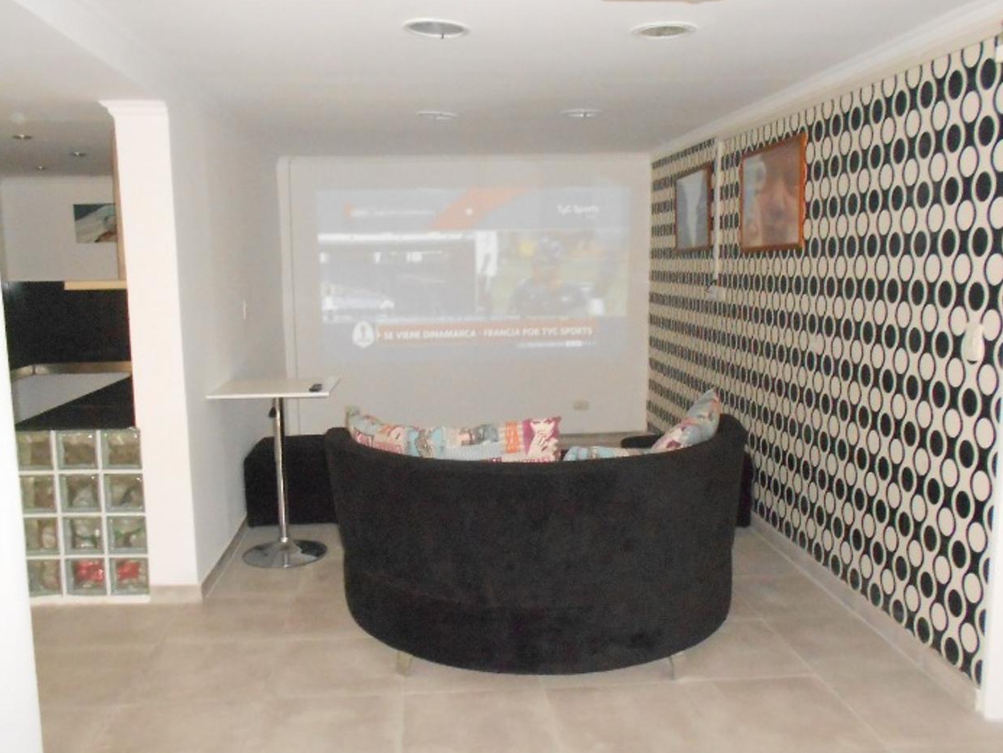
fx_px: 869
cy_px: 375
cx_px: 453
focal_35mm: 30
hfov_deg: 59.8
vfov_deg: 46.8
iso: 1000
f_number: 3.2
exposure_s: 1/25
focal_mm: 4.6
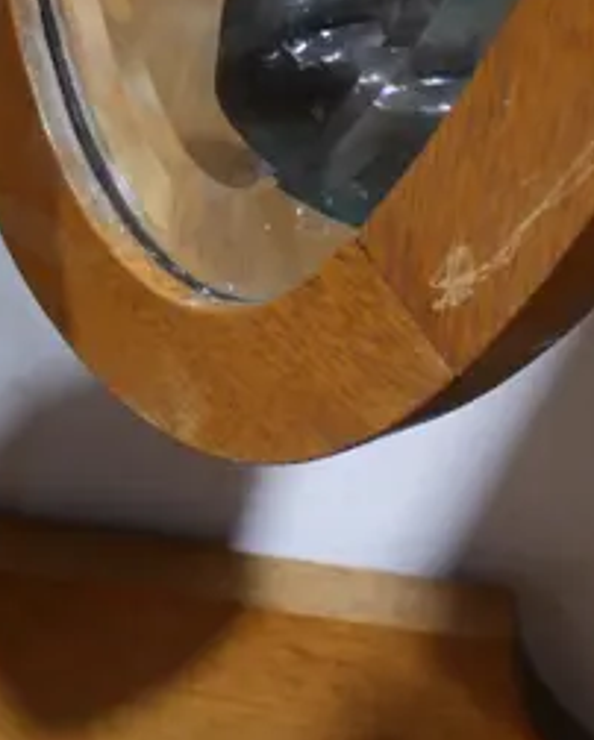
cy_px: 740
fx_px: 2612
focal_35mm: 119
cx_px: -348
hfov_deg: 12.2
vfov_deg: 15.8
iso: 500
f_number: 3.6
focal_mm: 15
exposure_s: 1/60
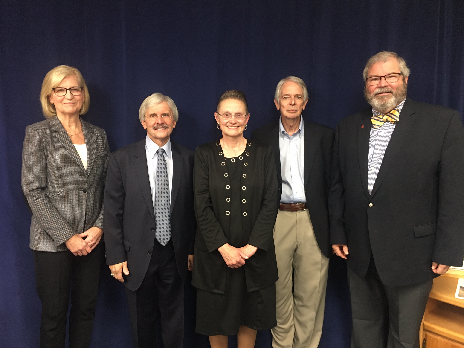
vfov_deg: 48.2
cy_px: 174
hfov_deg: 61.7
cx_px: 232
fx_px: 389
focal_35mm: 29
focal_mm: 4.15
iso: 100
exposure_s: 1/8
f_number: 2.2
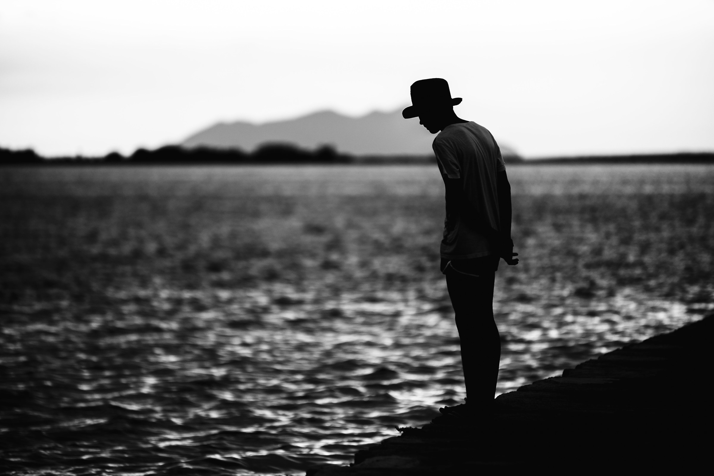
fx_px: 3968
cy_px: 238
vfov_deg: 6.9
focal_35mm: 200
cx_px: 357
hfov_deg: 10.3
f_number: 2.8
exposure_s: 1/250
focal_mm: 200
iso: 200
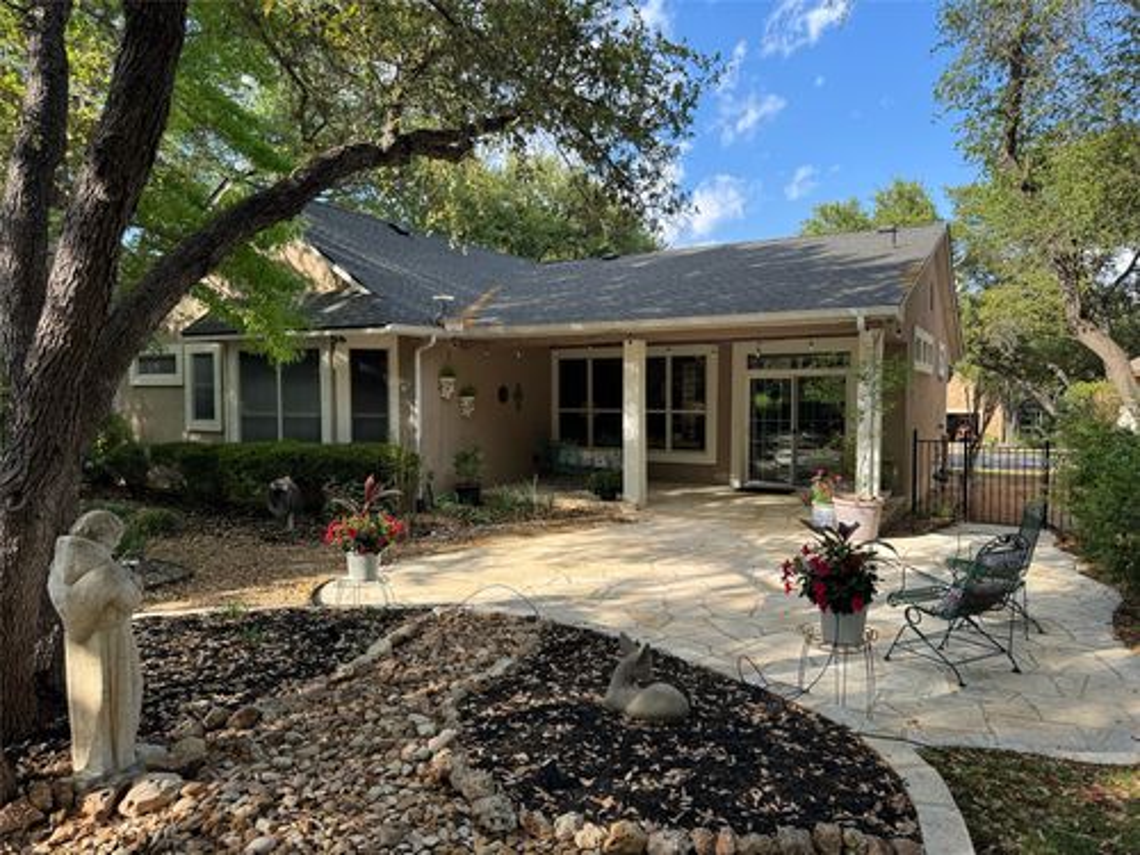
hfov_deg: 71.6
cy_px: 428
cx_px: 570
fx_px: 790
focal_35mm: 24
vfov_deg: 56.8
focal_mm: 6.76
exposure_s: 1/980
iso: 80
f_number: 1.78
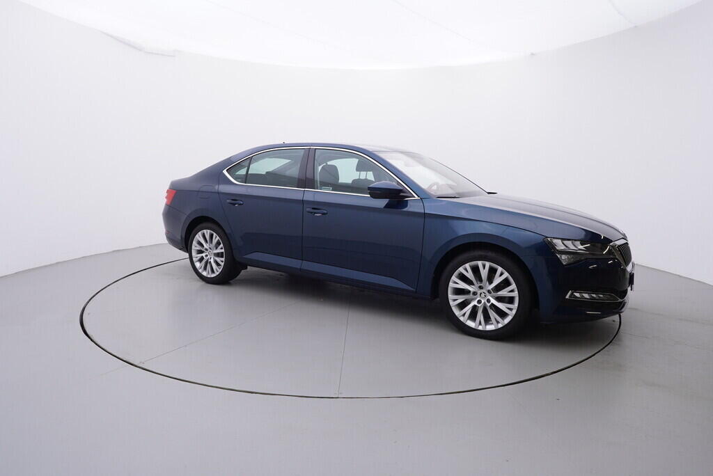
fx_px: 446
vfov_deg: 56.2
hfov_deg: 77.3
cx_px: 356
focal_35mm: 22
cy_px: 238
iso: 200
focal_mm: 15
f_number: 5
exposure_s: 1/80
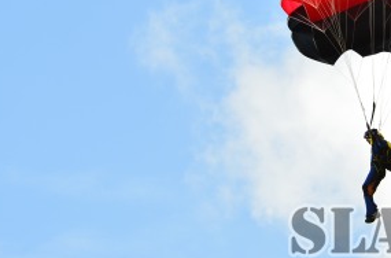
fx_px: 2739
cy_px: 40
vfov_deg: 5.4
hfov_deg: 8.1
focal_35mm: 253
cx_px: 327
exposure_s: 1/800
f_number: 5.6
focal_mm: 80
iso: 200
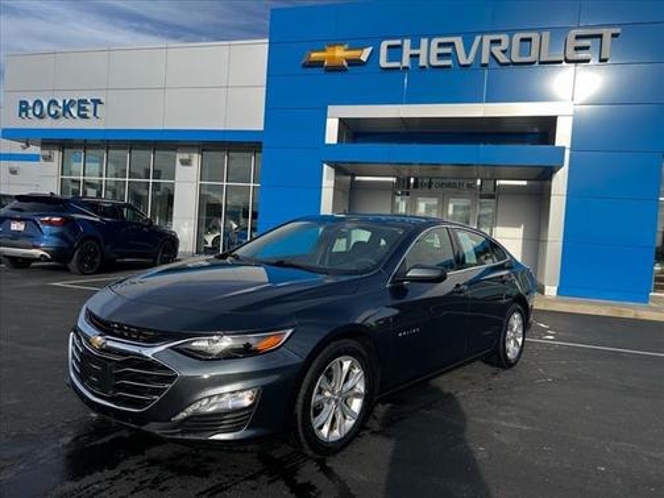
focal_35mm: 26
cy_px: 249
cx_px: 332
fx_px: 499
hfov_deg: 67.3
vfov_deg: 53.1
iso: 50
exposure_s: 1/3257
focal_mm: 5.7
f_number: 1.5
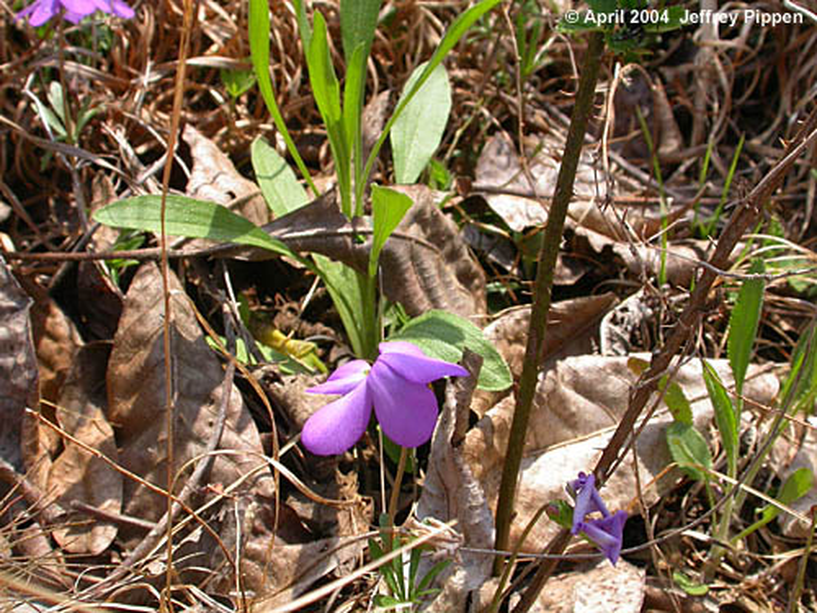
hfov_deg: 26.3
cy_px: 306
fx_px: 1747
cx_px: 408
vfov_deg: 19.9
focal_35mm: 74
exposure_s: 1/280
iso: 100
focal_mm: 15.3
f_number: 6.1
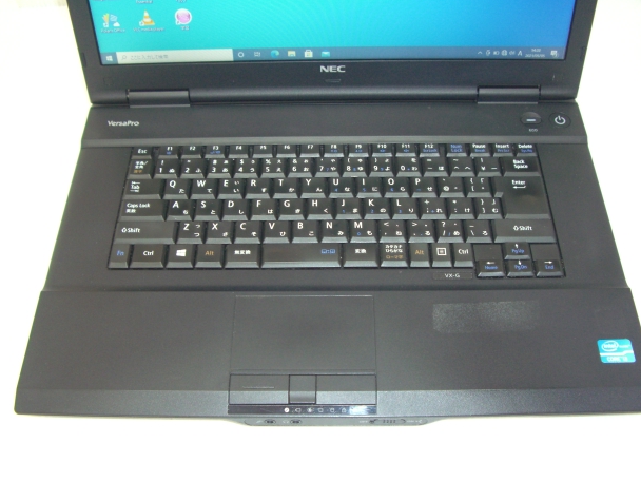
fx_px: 741
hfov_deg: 46.8
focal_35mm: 40
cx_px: 330
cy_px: 250
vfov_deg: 36.0
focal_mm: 7.9
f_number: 2.8
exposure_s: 1/30
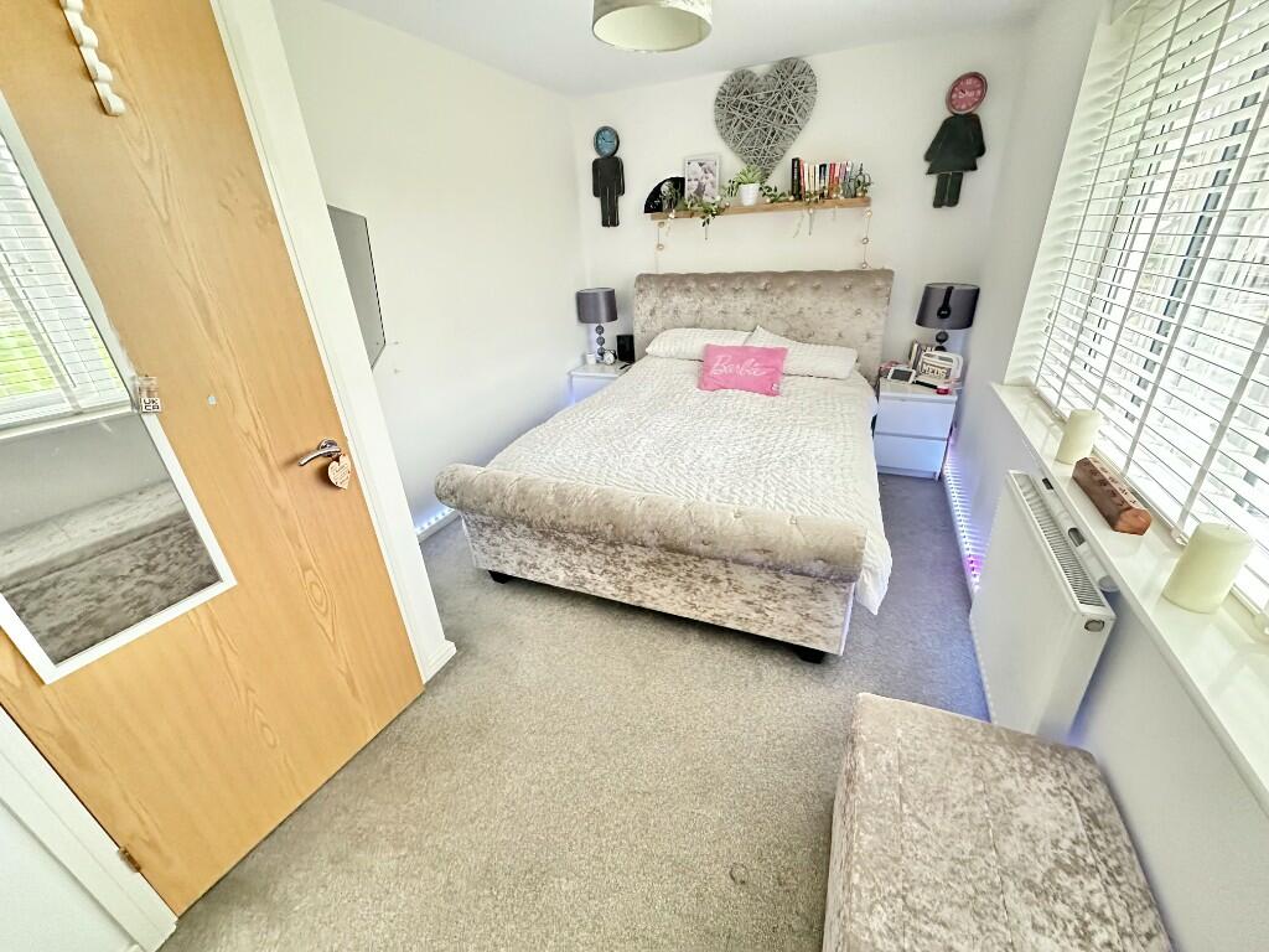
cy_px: 476
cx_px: 634
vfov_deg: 85.7
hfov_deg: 102.1
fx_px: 513
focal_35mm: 14
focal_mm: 2.22
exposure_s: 1/59
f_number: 2.2
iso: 640
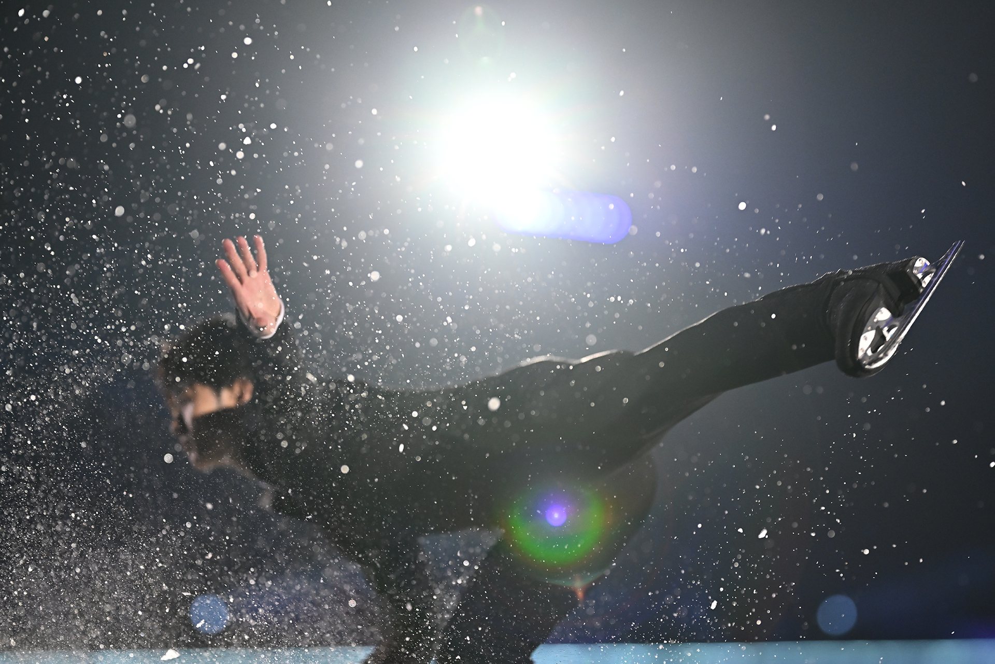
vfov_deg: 10.2
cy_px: 332
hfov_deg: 15.2
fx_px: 3731
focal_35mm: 135
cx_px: 498
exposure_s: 1/1600
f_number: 1.8
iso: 2000
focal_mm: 135
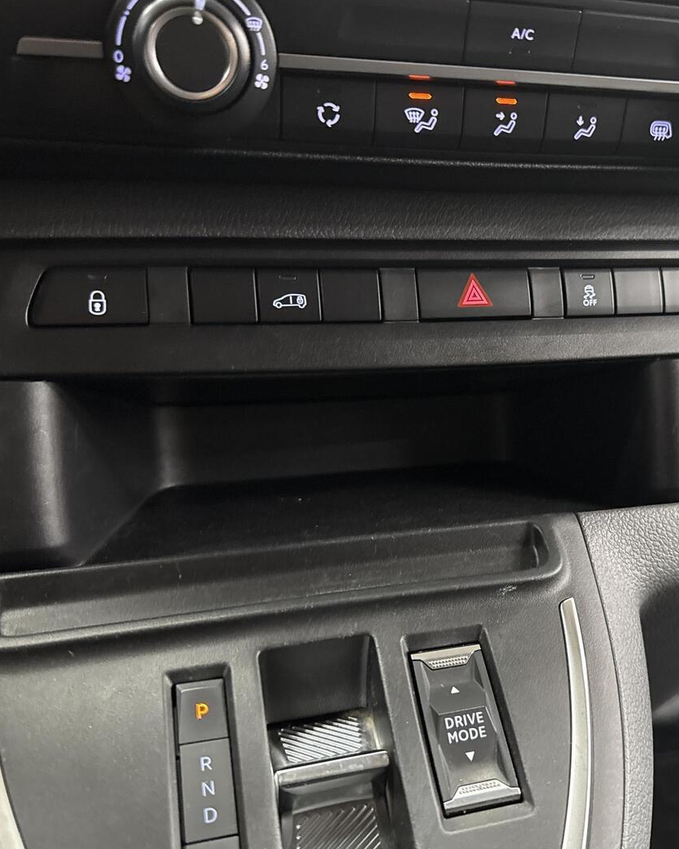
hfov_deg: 44.9
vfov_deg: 55.7
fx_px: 804
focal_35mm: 32
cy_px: 430
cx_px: 467
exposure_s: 1/33
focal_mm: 6.76
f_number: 1.78
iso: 800
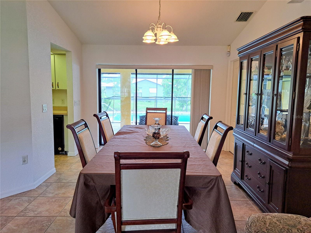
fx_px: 216
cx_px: 156
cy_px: 116
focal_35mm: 24
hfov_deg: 71.6
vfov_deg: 56.8
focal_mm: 5.23
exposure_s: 1/60
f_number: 1.8
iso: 125
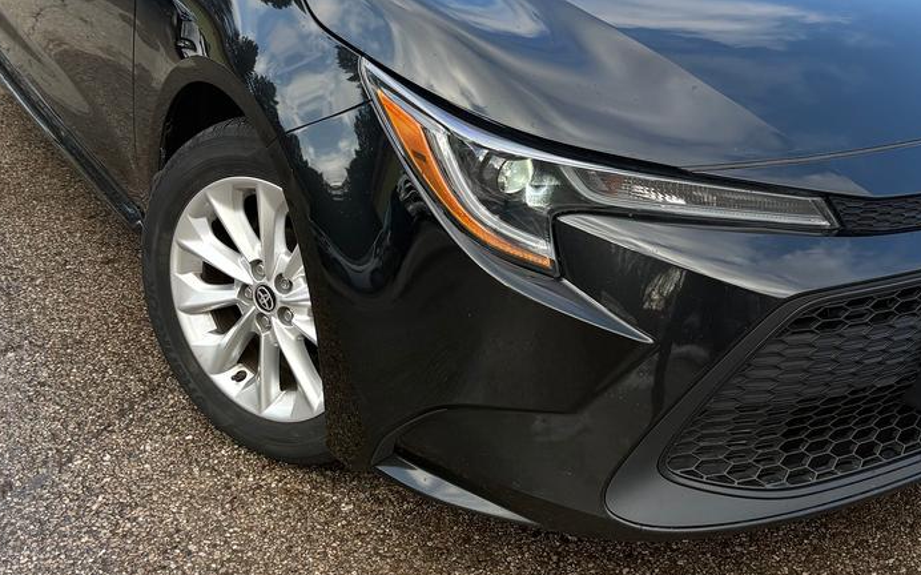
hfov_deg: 39.5
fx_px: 1280
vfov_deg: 24.9
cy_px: 105
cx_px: 532
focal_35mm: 51
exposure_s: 1/660
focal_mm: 5.96
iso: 50
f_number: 1.6
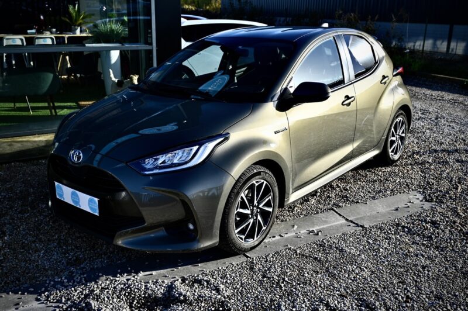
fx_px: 448
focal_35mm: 34
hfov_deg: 55.1
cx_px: 234
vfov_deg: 38.3
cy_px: 156
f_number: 6.3
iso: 100
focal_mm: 34.5
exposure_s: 1/320
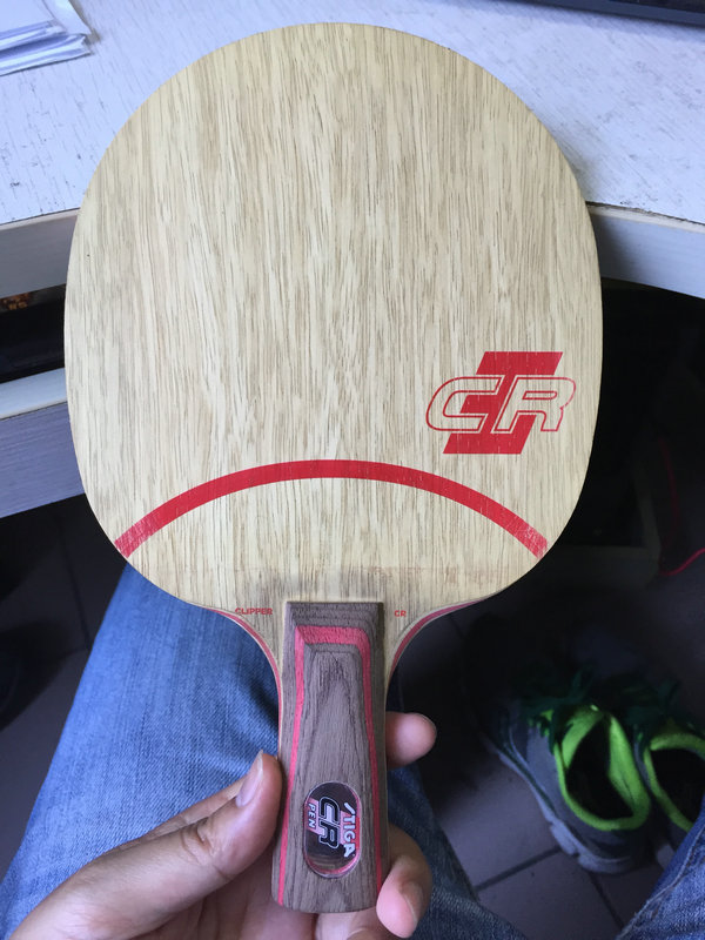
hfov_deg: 48.2
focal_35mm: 29
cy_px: 470
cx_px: 352
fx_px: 787
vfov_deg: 61.7
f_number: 2.2
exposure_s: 1/33
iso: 50
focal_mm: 4.15
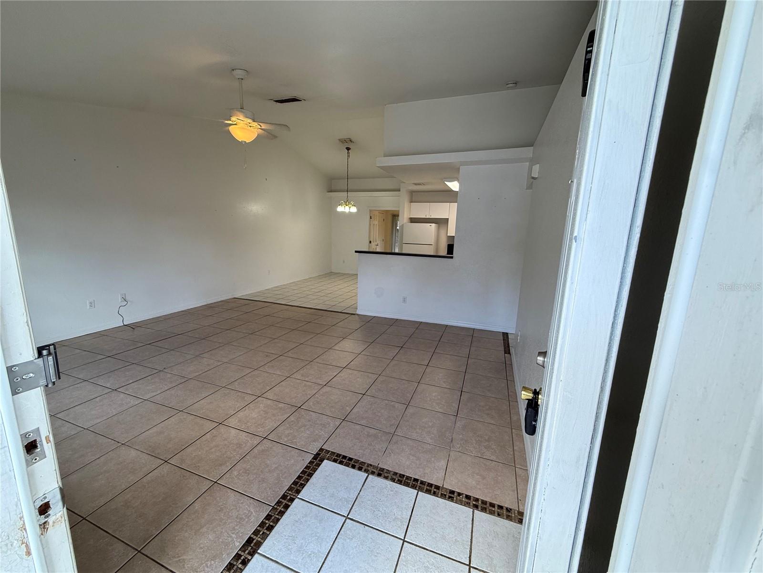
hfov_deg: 102.1
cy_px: 286
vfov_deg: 85.7
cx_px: 382
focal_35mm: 14
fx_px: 309
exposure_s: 1/120
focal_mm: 2.22
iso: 100
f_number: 2.2
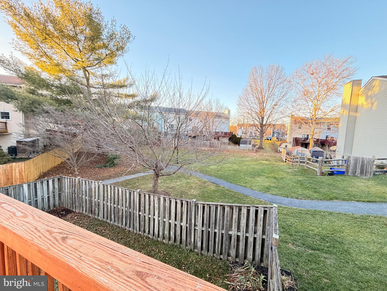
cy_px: 146
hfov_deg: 102.1
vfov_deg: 85.7
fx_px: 157
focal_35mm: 14
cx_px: 194
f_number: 2.2
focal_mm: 2.22
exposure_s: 1/121
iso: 320
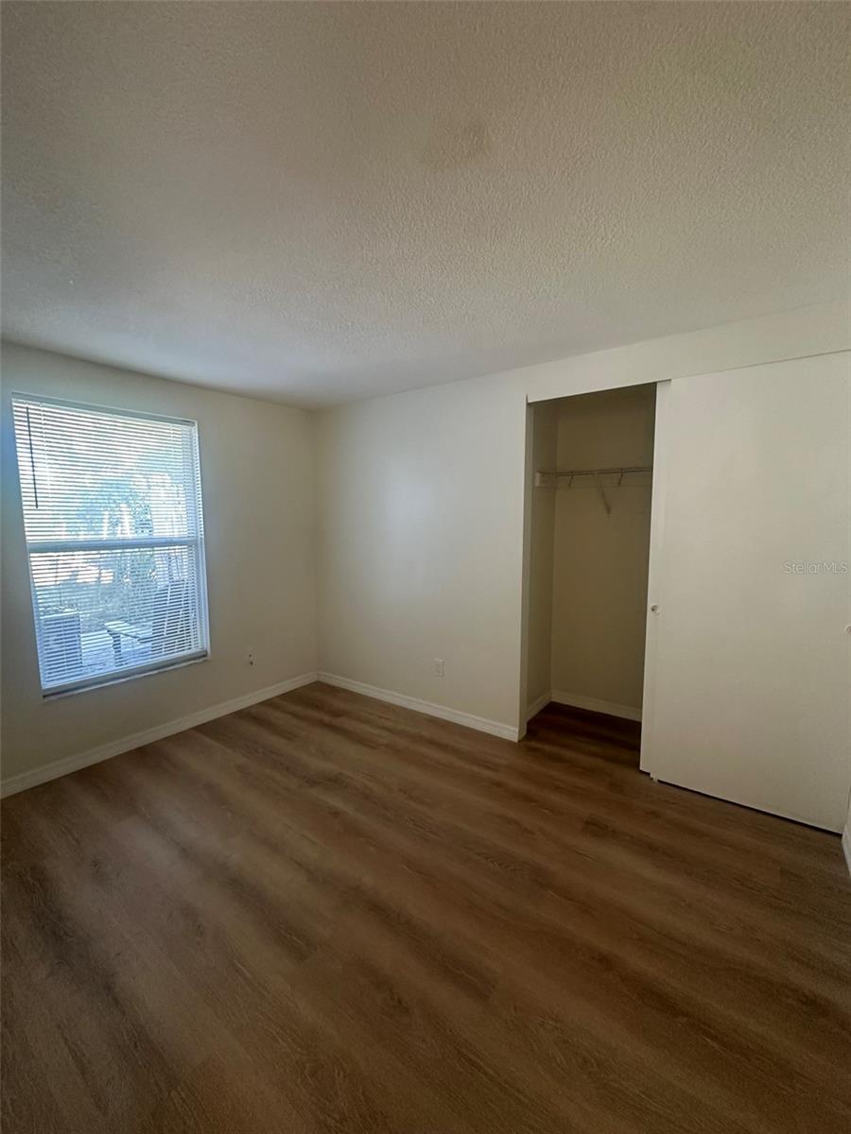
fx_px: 459
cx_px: 426
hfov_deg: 85.7
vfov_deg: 102.1
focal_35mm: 14
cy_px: 567
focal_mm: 2.22
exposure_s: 1/60
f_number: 2.2
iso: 320
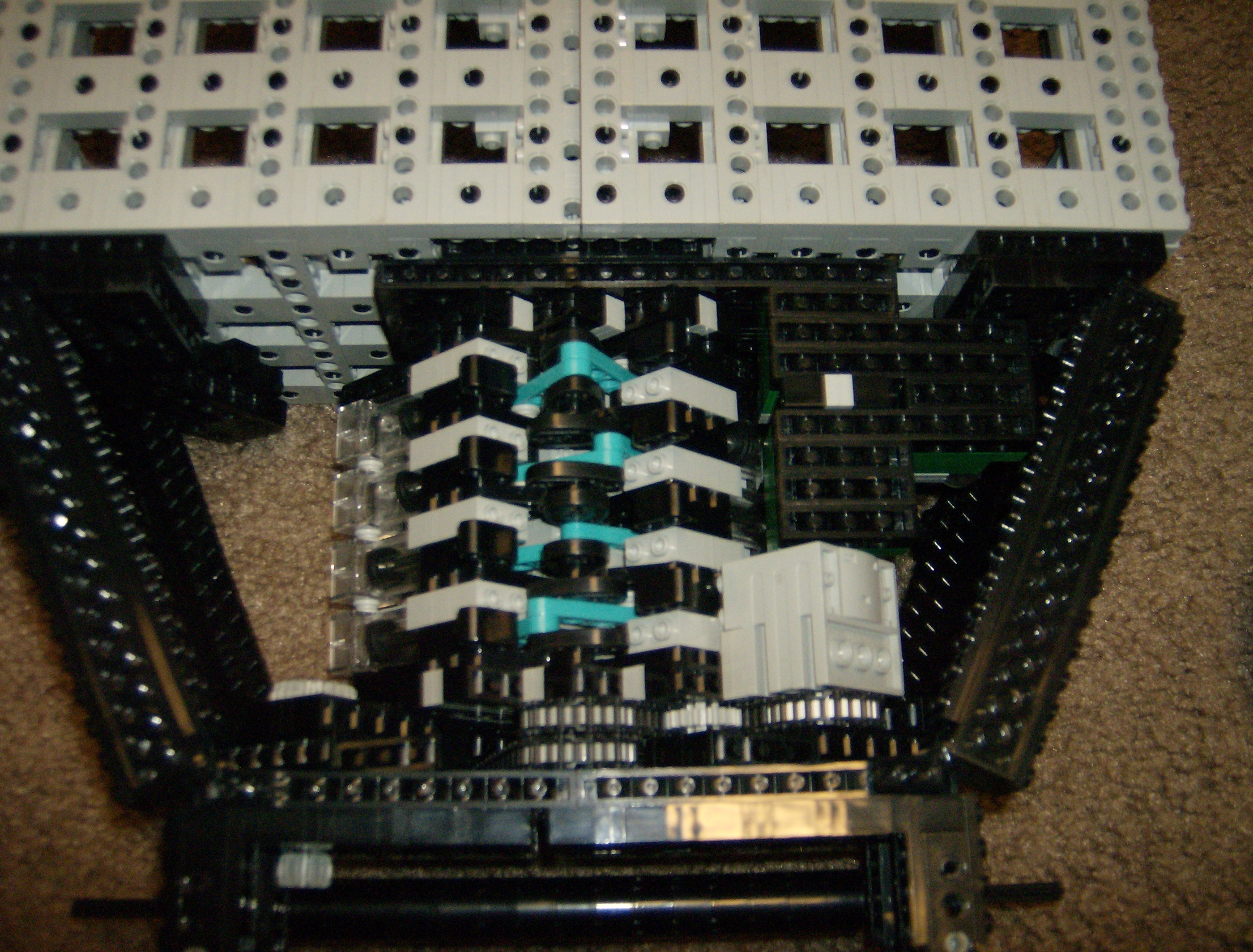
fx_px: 1309
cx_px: 626
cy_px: 476
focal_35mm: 36
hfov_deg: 51.1
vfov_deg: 40.0
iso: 200
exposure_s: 1/60
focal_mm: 6
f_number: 2.8
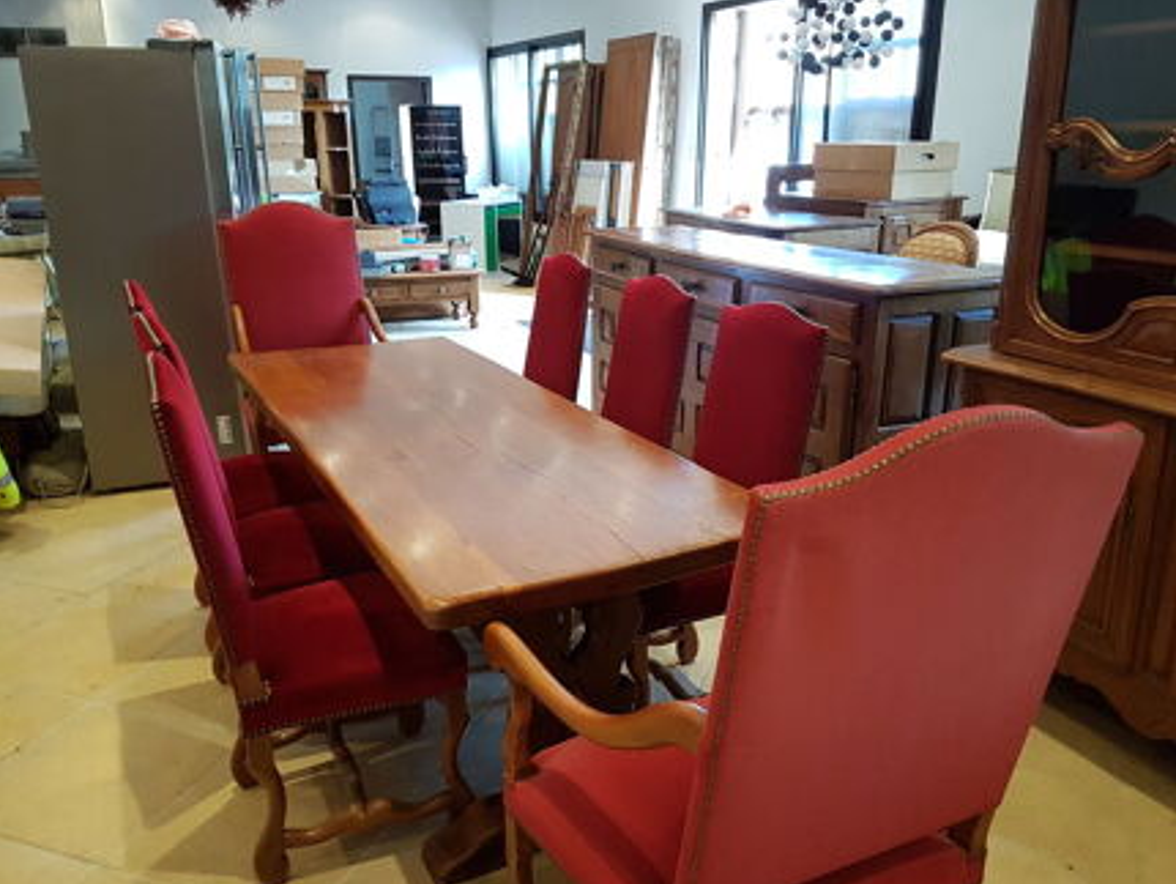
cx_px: 566
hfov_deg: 61.6
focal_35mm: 29
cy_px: 465
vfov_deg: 48.3
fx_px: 986
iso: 160
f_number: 1.7
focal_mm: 4.2
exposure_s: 1/50
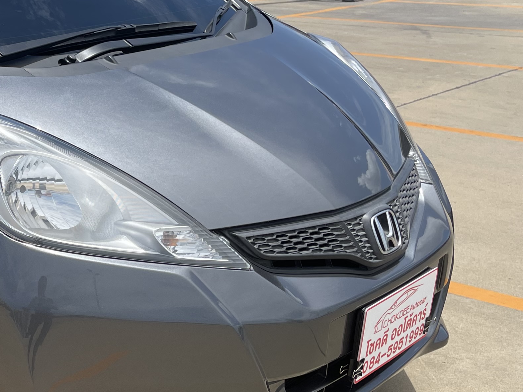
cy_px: 188
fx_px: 967
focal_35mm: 64
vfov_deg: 22.9
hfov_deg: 27.6
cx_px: -54
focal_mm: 5.1
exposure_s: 1/3559
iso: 32
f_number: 1.6
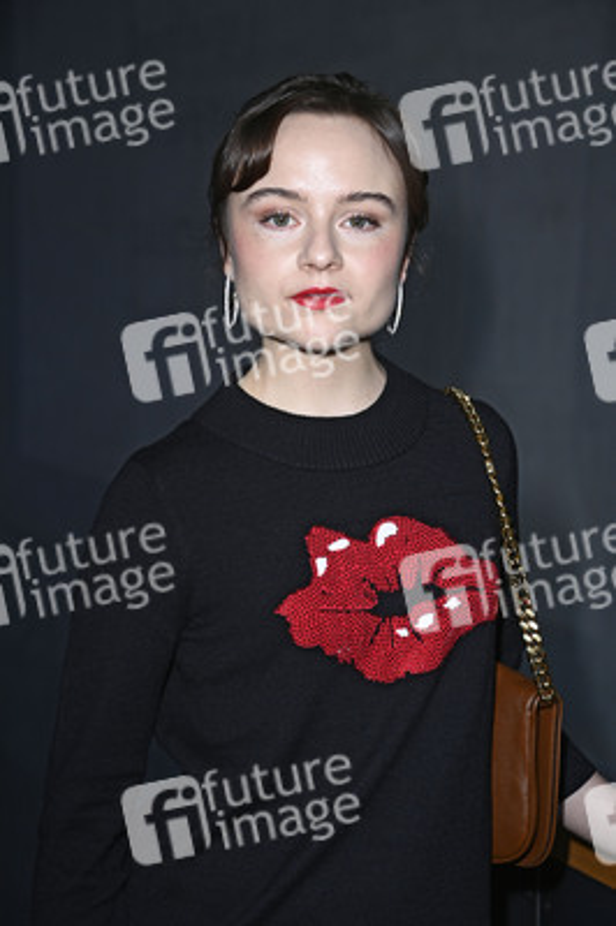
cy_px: 463
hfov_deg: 16.6
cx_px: 308
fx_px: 2108
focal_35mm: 82
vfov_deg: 24.8
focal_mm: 82
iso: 640
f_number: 5.6
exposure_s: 1/160
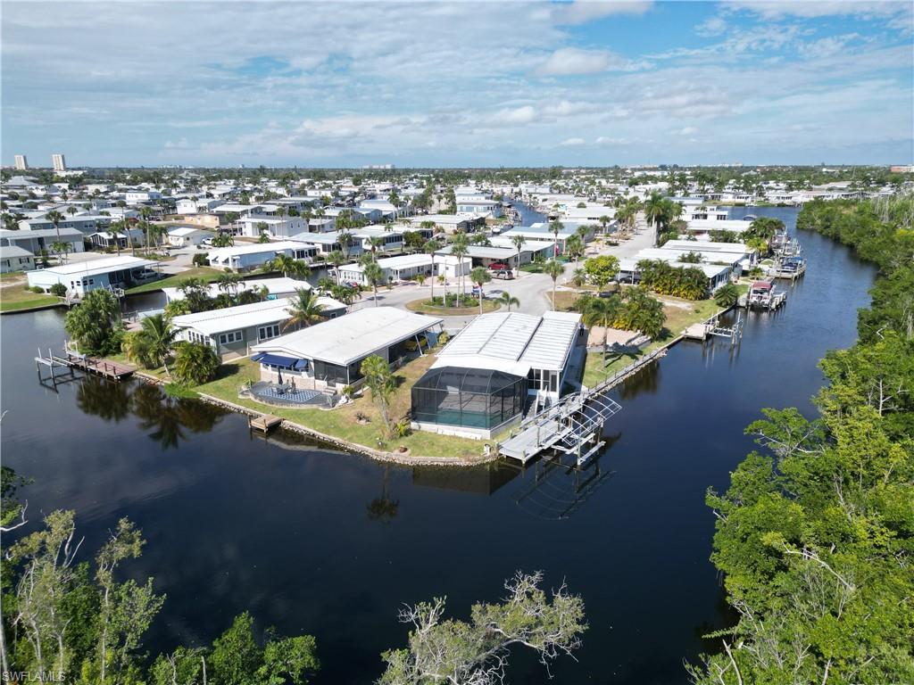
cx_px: 457
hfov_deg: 71.6
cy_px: 342
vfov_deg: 56.8
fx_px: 634
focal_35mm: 24
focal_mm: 6.72
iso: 120
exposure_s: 1/3200
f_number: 1.7
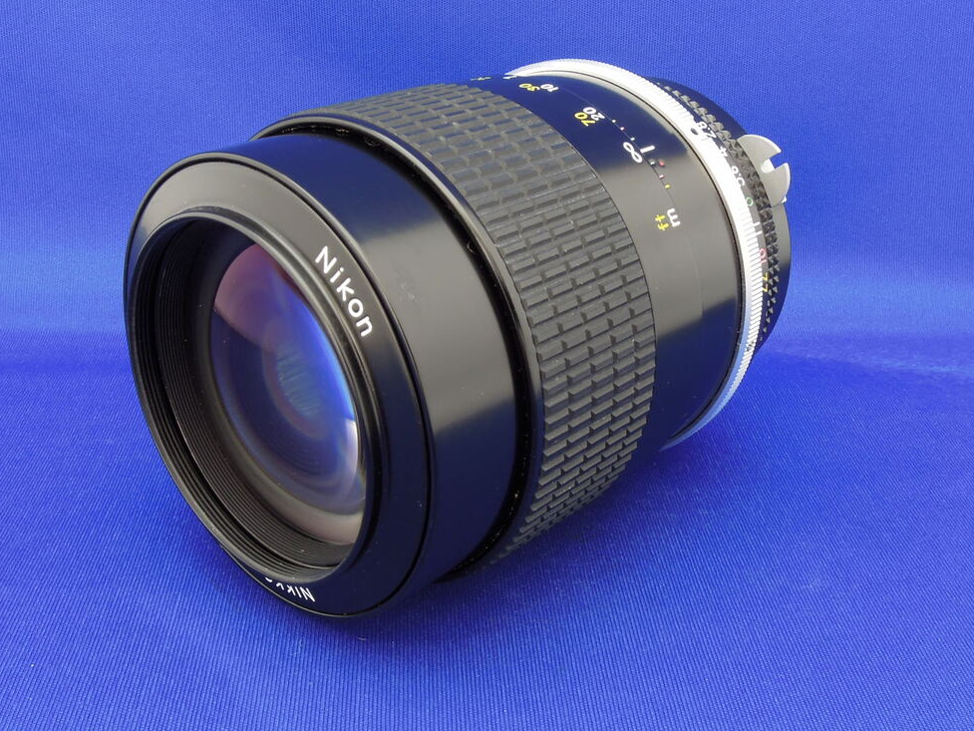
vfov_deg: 33.6
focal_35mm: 43
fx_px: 1210
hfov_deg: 43.8
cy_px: 343
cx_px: 429
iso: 160
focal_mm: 6.3
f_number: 8
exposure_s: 1
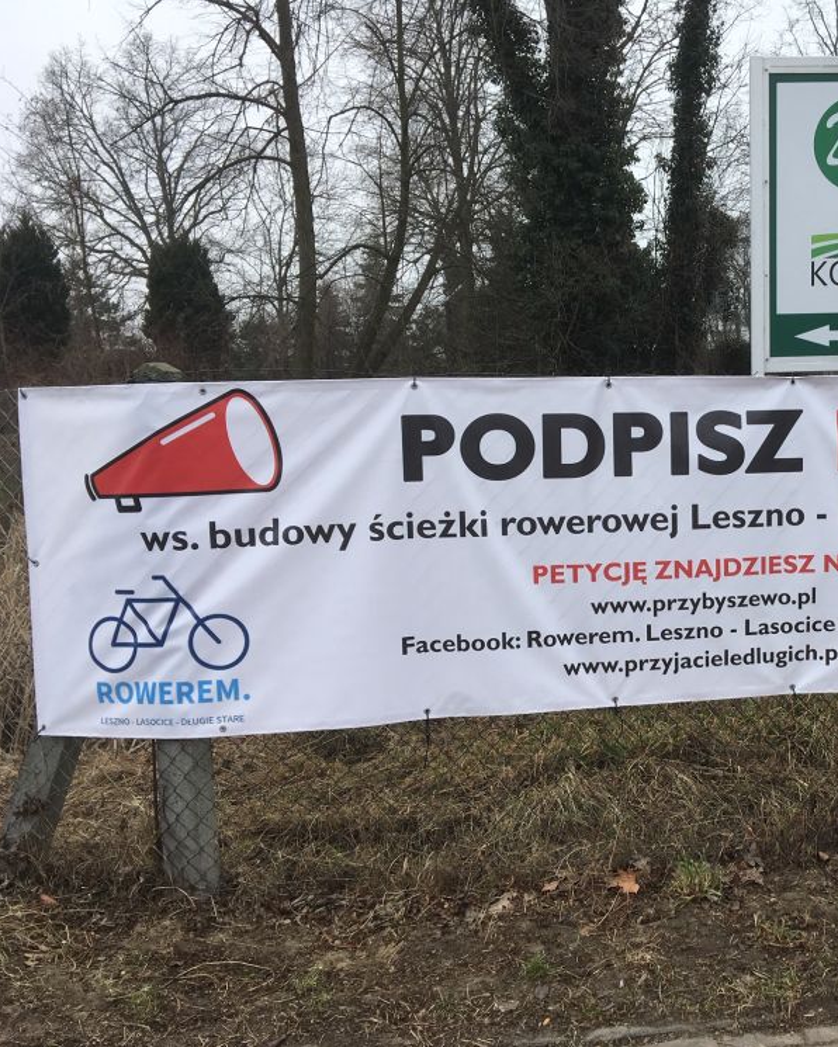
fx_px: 1178
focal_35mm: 38
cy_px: 524
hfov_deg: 37.7
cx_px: 676
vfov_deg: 47.9
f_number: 2.2
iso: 25
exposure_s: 1/413
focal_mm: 4.15
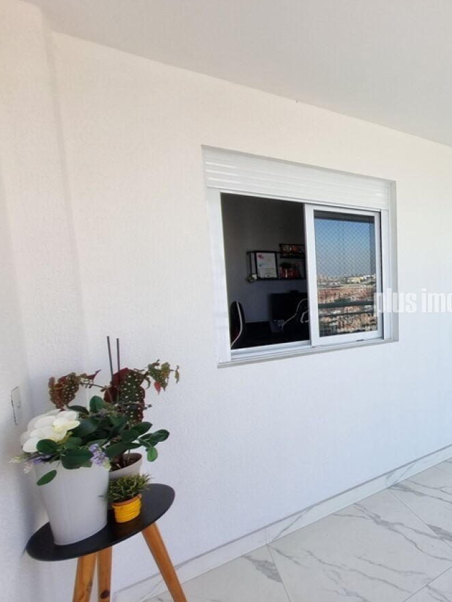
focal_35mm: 19
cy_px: 302
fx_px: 331
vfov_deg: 84.7
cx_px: 438
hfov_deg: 55.3
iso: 50
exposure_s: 1/342
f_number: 2.2
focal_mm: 1.74
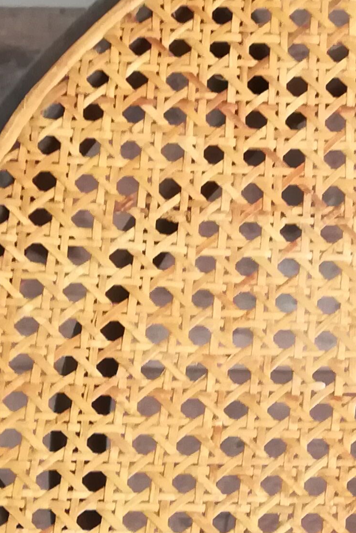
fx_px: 1542
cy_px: 337
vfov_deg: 19.6
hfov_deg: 12.4
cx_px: 567
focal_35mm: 104
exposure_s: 1/33.3
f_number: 2.2
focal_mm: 3.83
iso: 320
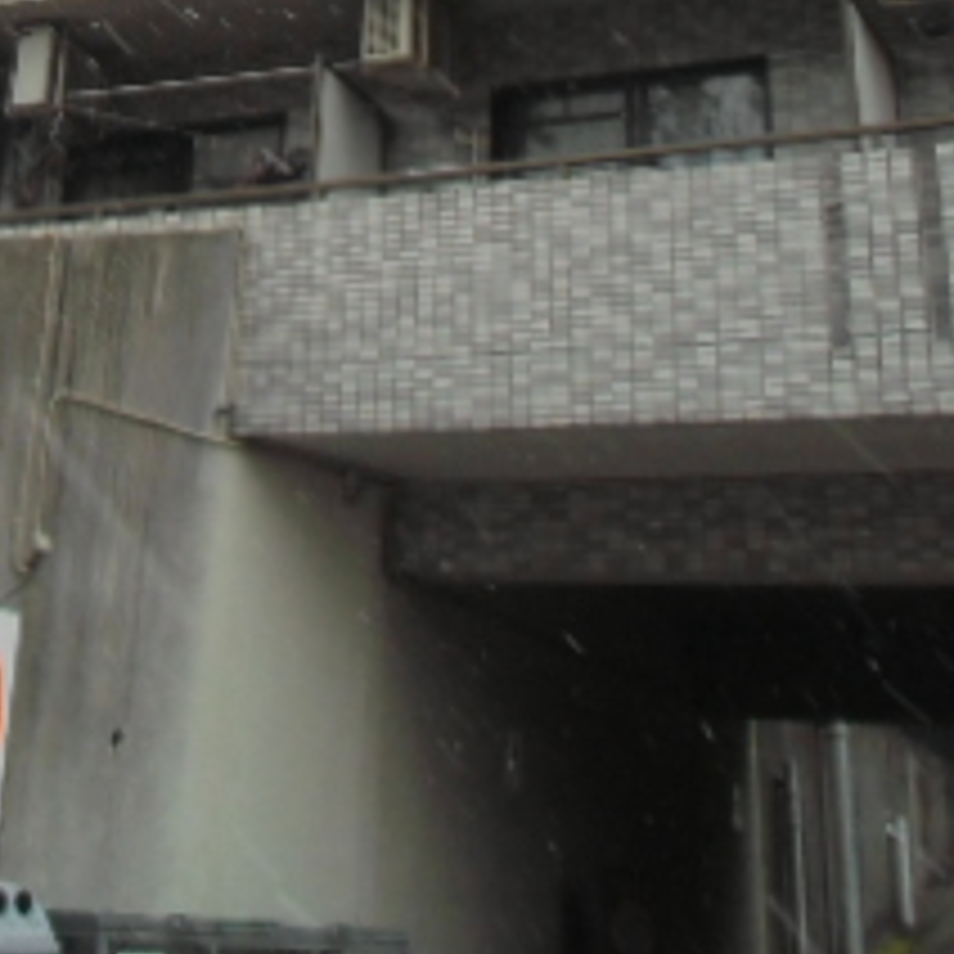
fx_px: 1996
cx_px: 122
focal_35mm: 64
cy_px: -122
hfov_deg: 26.1
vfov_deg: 24.8
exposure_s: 1/100
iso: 100
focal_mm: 4.24
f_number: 3
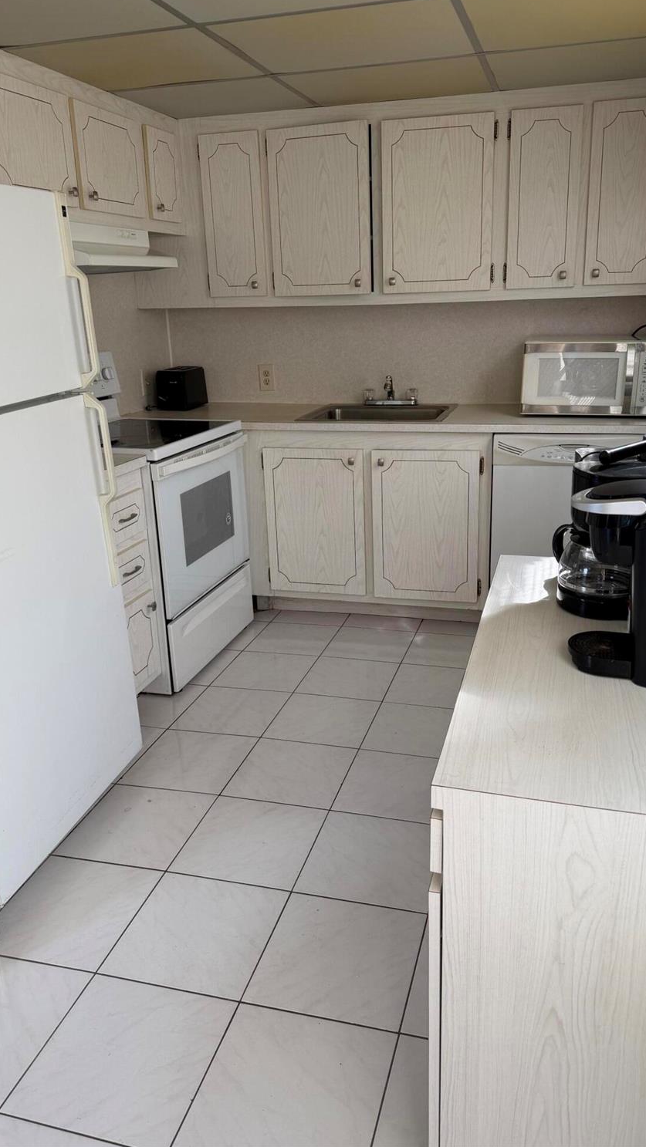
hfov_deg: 42.9
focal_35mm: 27
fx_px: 822
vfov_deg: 69.8
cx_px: 343
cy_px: 556
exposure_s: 1/178
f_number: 1.78
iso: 64
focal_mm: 6.76
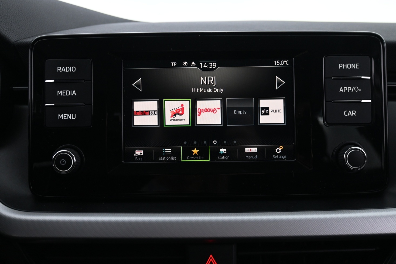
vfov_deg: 40.8
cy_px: 129
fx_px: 355
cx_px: 202
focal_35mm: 32
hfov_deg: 58.3
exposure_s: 1/30
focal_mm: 19.5
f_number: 3.8
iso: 1000
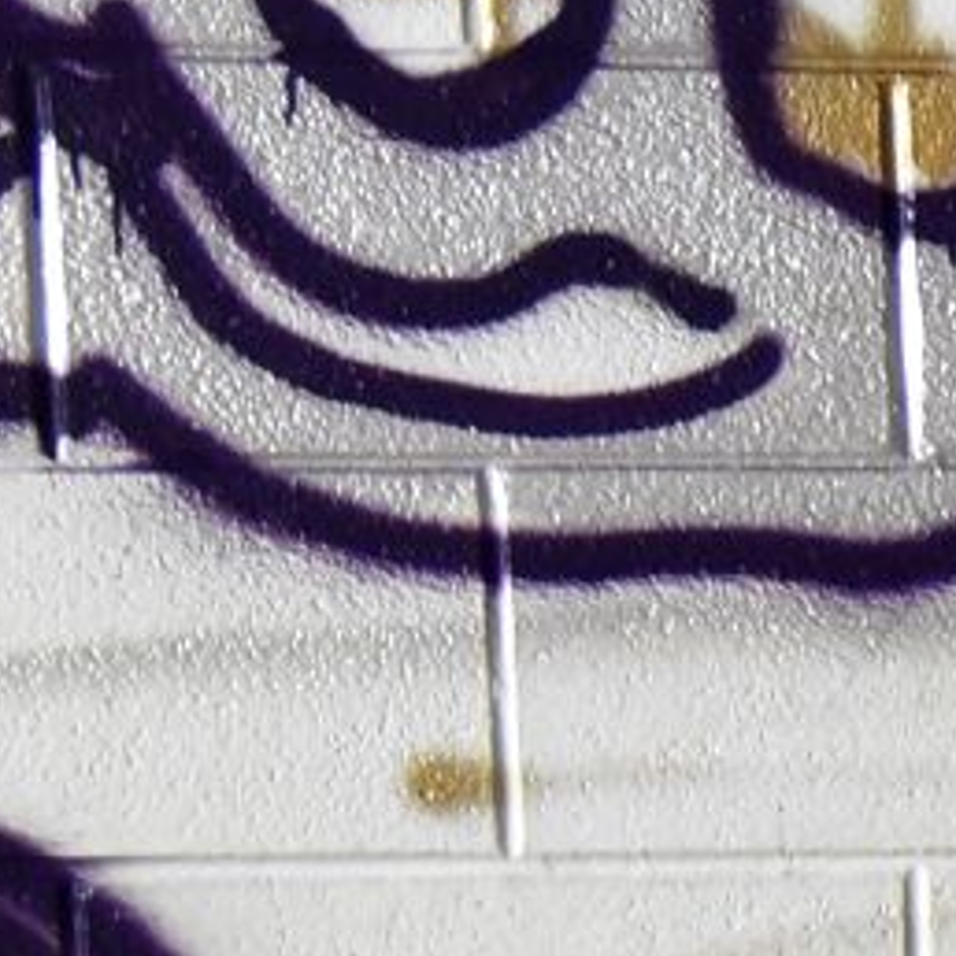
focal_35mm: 256
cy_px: 1477
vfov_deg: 6.7
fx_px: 7999
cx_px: 2938
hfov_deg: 6.3
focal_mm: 38
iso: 3600
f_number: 4
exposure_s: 1/40
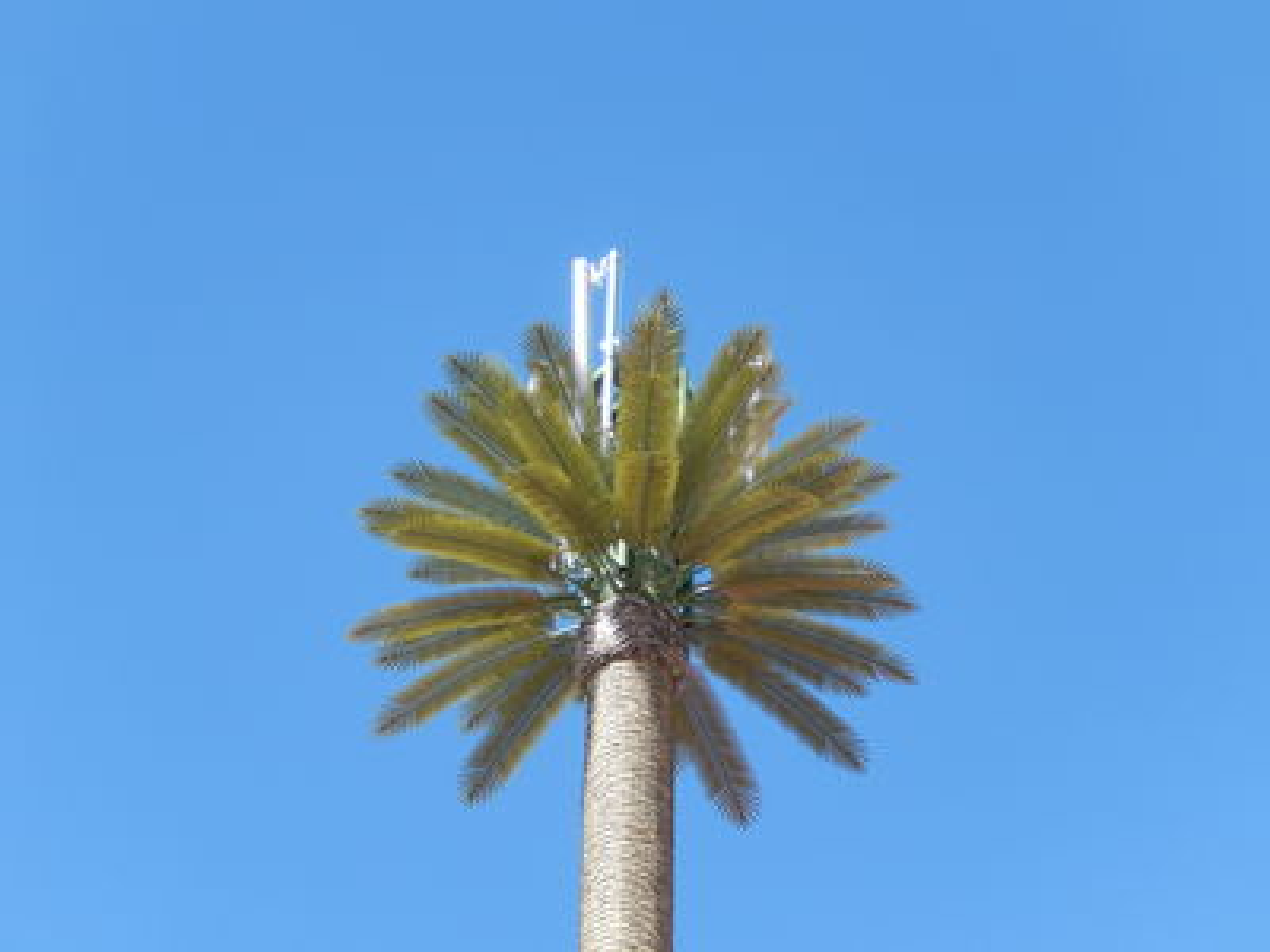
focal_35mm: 105
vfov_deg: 14.1
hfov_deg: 18.7
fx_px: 3852
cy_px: 476
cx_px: 635
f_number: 5.3
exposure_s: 1/320
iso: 125
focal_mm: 18.9
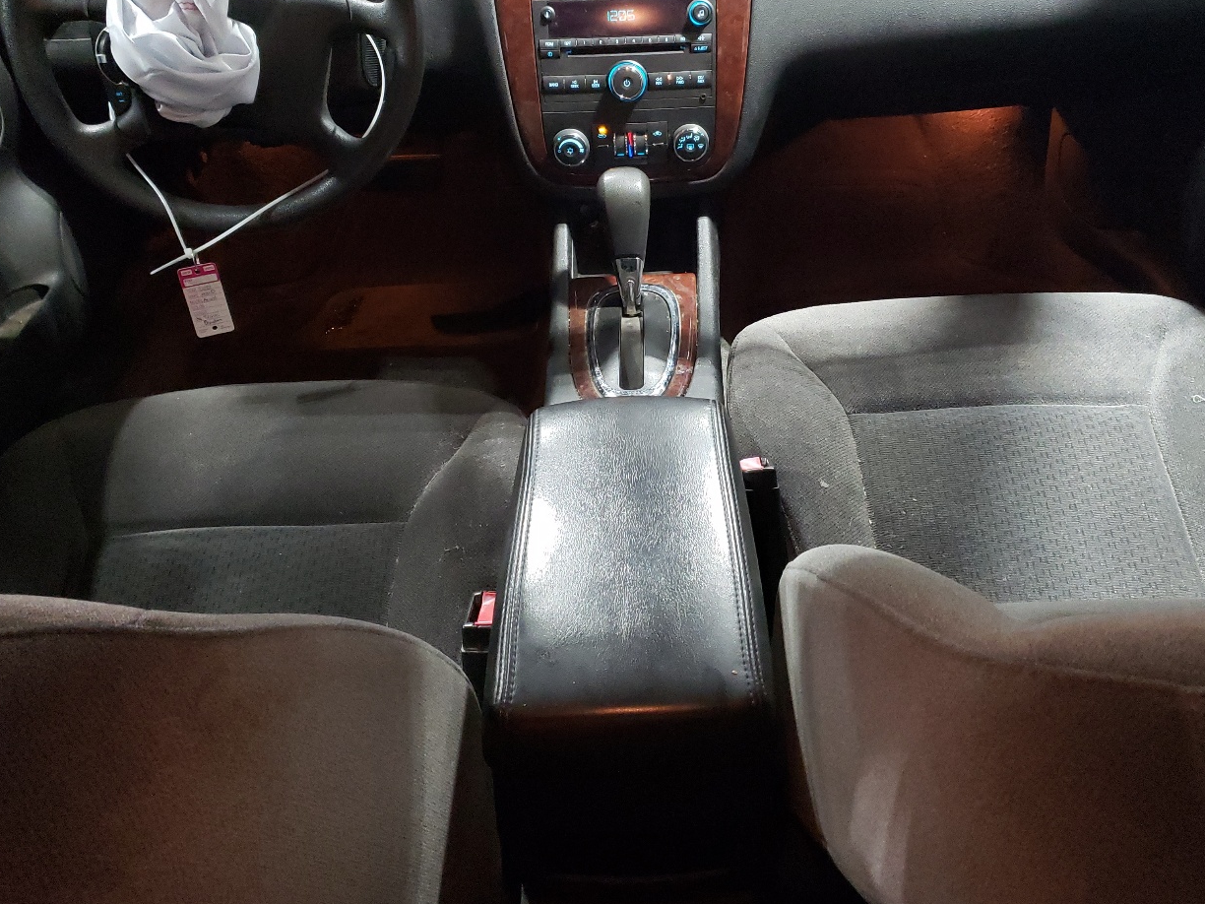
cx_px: 635
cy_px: 326
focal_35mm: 34
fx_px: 1184
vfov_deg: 41.4
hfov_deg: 53.9
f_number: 1.5
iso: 446
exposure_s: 1/30
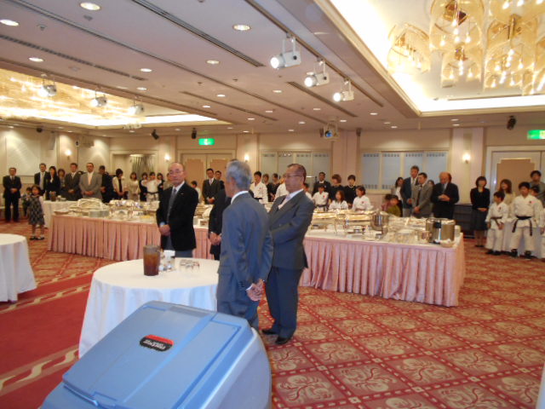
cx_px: 272
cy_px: 204
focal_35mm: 26
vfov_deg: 53.1
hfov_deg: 67.3
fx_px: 409
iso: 320
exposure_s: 1/25
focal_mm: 4.6
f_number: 3.2
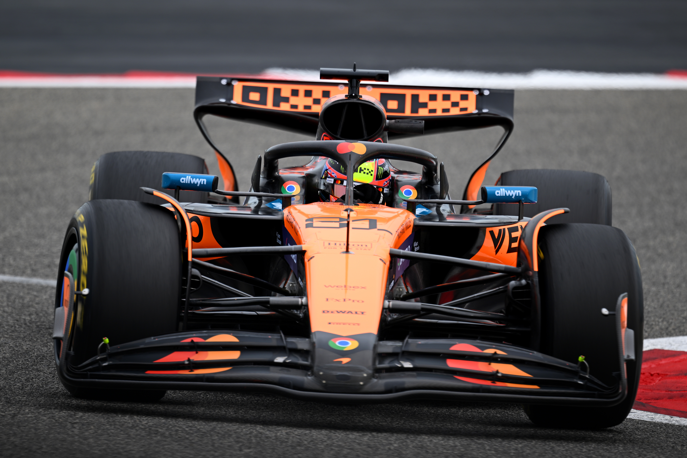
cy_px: 229
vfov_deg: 2.3
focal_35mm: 600
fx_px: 11446
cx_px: 344
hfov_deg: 3.4
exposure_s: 1/640
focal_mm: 400
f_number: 2.8
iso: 40
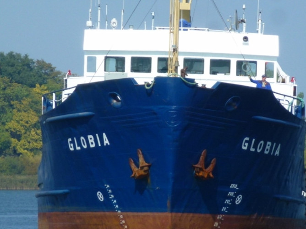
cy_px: 111
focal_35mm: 575
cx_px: 193
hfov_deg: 3.4
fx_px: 5083
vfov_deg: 2.6
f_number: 5.8
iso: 100
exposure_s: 1/500
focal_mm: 58.6
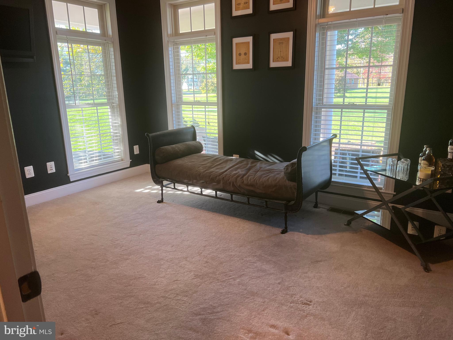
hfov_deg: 67.3
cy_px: 170
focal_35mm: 26
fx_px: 340
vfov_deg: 53.1
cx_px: 226
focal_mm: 5.7
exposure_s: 1/120
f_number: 1.5
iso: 125
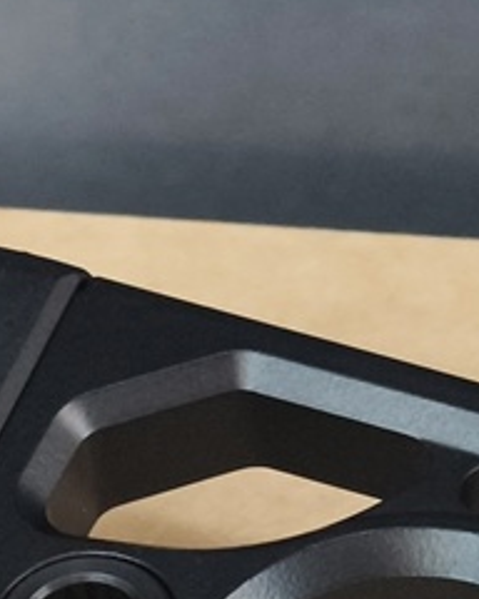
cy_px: 781
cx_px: 786
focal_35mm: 416
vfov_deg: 4.6
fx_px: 7372
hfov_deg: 3.7
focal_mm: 22.48
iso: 797
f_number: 2.67
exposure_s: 1/30
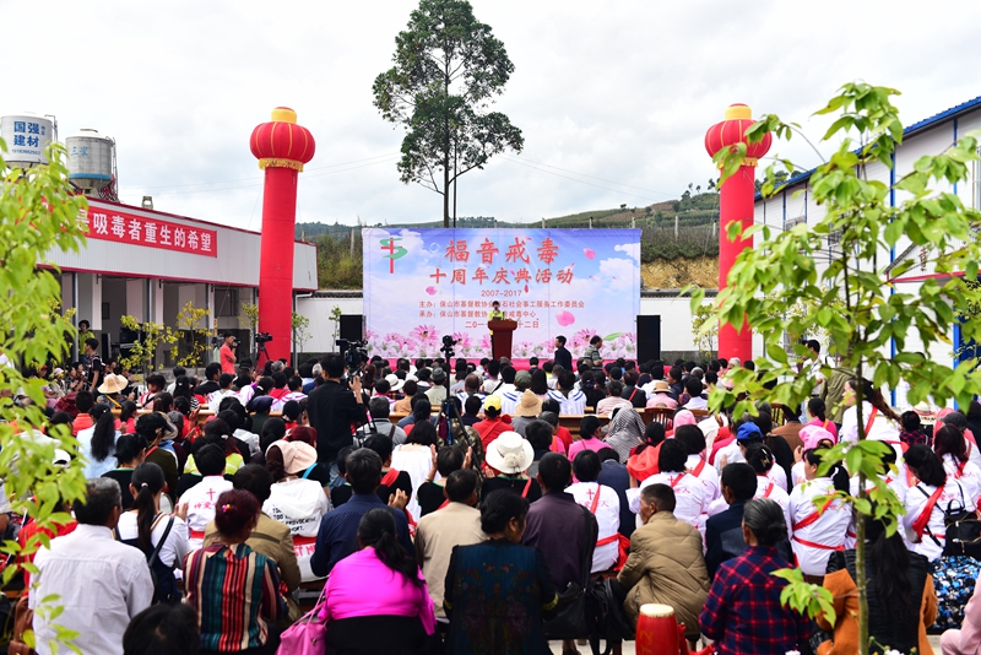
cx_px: 490
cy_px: 328
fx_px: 1036
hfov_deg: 50.7
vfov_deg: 35.1
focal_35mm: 38
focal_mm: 38
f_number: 5
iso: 100
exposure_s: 1/400
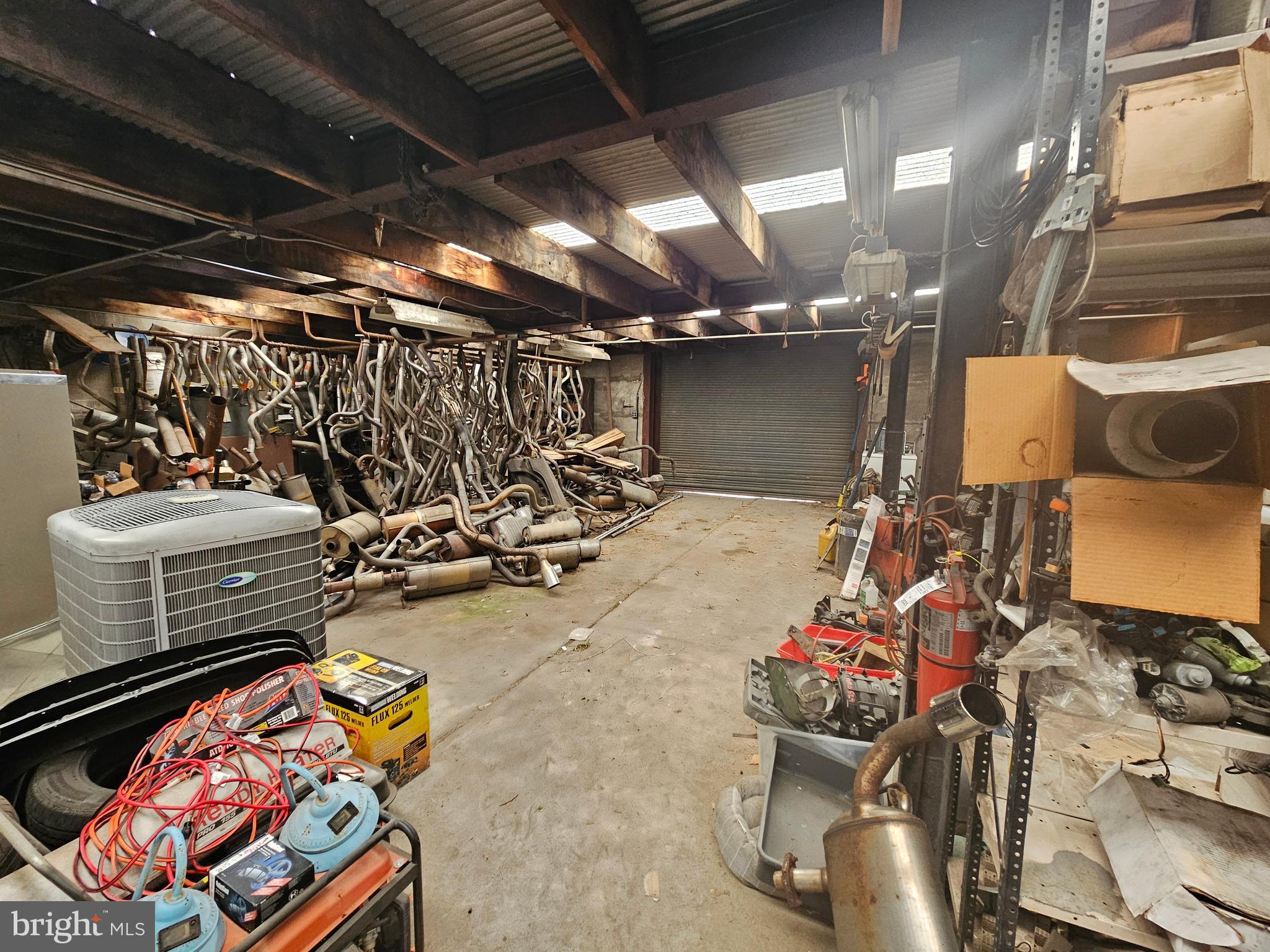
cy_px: 476
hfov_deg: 106.2
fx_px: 477
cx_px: 635
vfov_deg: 89.9
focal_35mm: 13
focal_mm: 2.2
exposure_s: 1/60
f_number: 2.2
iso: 250
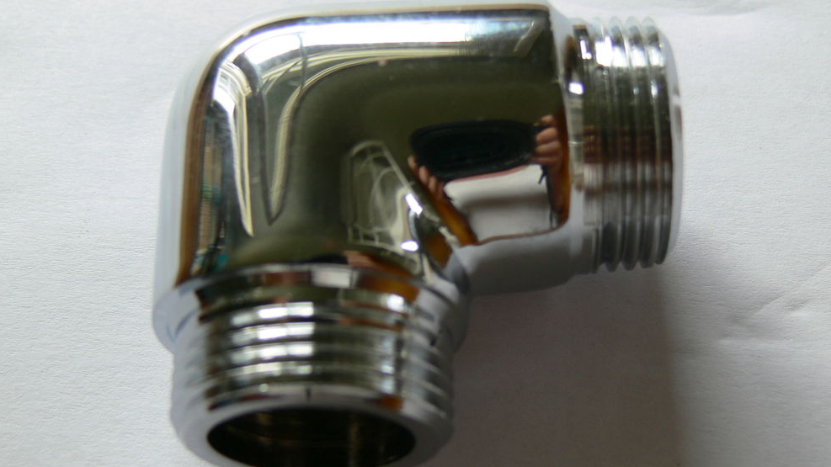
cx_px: 417
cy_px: 216
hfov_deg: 32.8
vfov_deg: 18.8
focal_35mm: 64
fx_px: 1410
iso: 80
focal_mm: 10.9
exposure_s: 1/50
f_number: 3.2
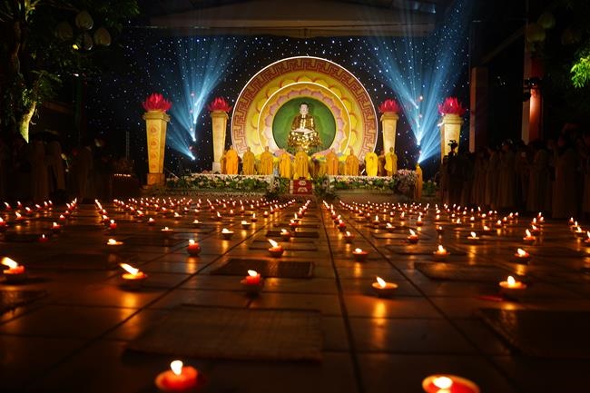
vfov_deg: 46.4
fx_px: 459
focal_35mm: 28
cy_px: 196
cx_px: 295
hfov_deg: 65.5
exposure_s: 1/30
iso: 320
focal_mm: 28
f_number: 2.8
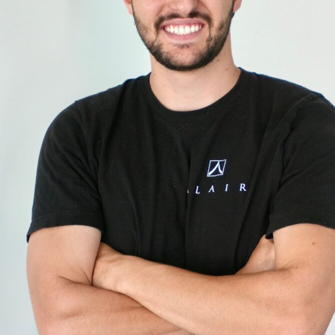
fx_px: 1125
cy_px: 136
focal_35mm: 103
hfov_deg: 16.9
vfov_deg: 16.9
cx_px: 184
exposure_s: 1/160
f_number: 5.6
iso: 2000
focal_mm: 47
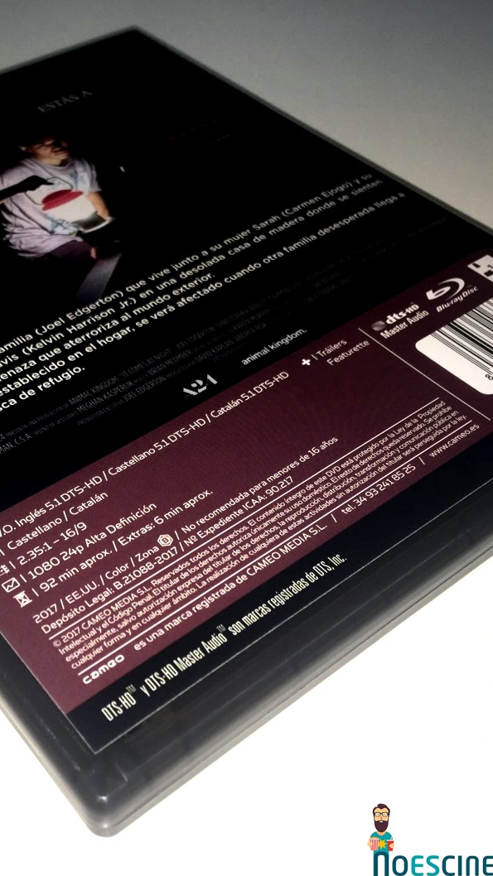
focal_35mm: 43
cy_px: 441
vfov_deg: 47.4
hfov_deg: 27.5
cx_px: 156
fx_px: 999
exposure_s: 1/147
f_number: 2.2
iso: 25
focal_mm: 4.15
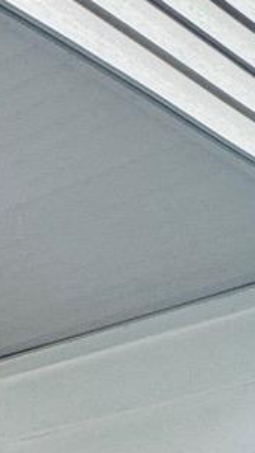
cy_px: 744
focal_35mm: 104
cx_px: -575
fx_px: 1249
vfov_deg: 17.7
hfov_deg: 8.9
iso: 40
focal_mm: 2.22
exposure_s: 1/390
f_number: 2.2
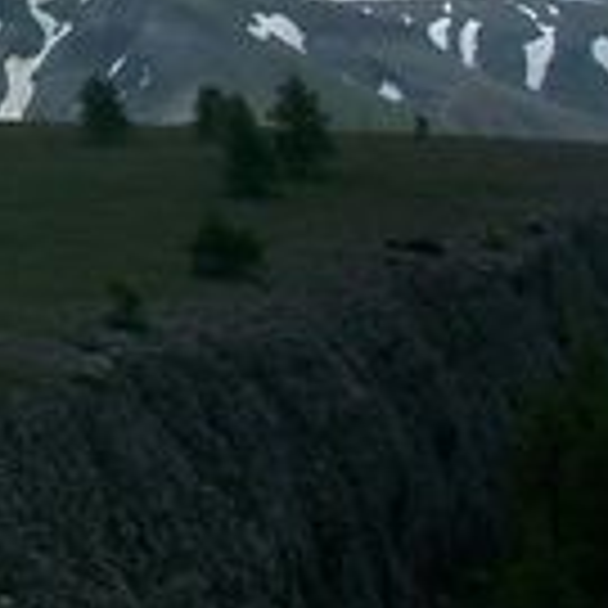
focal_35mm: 107
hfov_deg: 15.3
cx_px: -234
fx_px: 2126
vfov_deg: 15.8
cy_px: -72
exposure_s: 1/1000
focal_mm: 5.7
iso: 80
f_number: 5.5
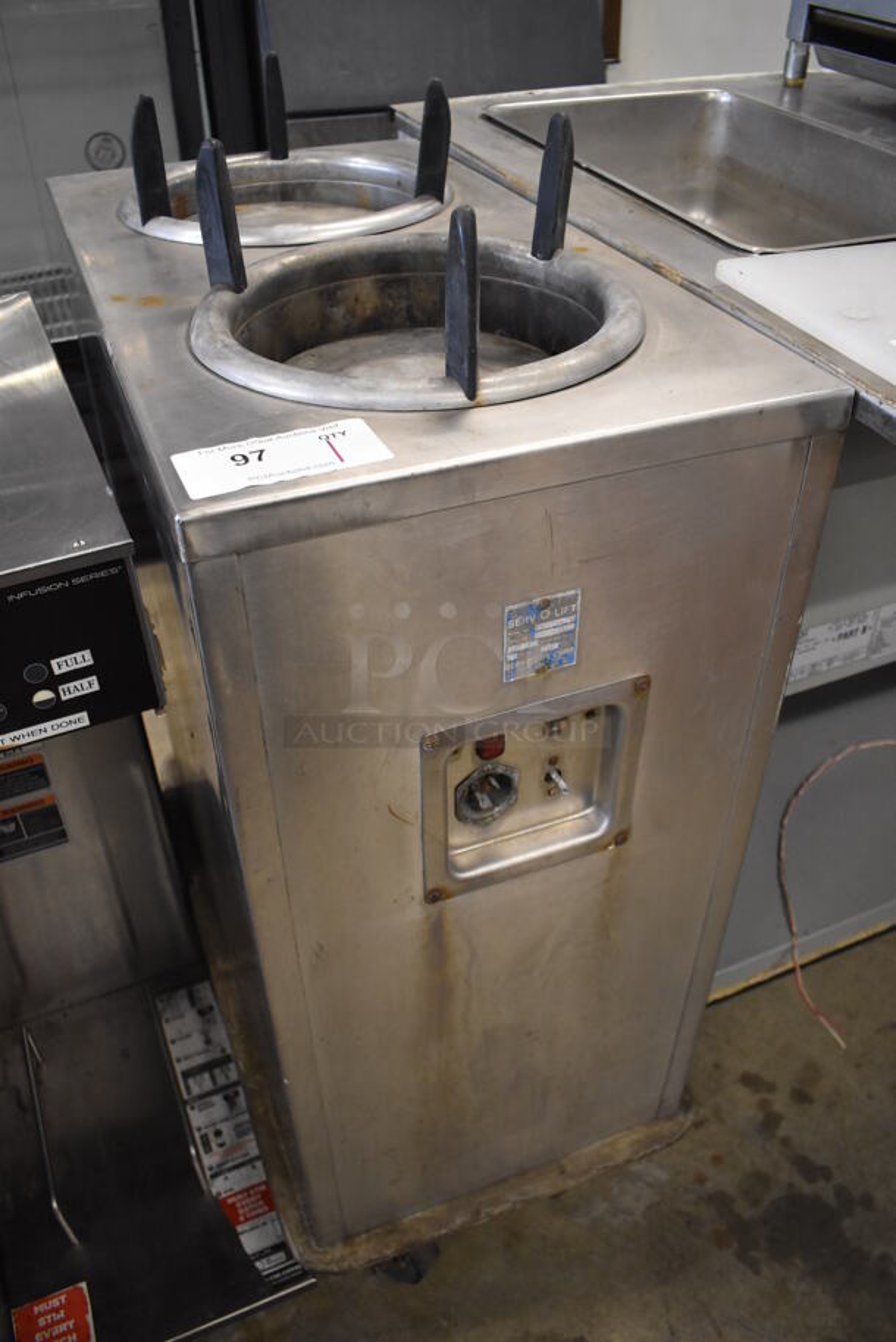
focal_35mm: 27
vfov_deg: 67.3
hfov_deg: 48.0
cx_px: 448
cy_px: 671
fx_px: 1006
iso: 2200
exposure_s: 1/125
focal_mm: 18
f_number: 3.5
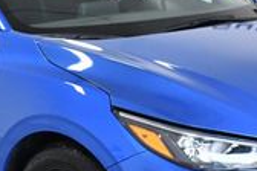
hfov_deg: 15.0
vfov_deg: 10.0
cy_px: 108
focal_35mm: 137
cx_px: 119
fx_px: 978
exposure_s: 1/320
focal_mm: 24
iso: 2500
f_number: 9
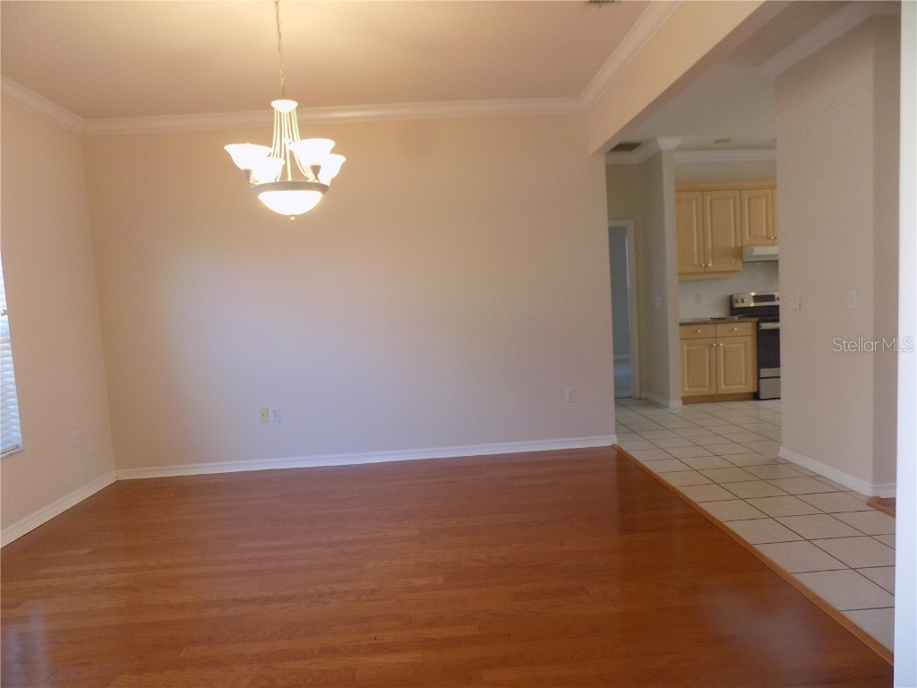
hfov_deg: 73.9
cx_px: 458
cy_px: 344
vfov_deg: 58.9
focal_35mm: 23
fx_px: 609
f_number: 3.1
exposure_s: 1/30
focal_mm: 4
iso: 125
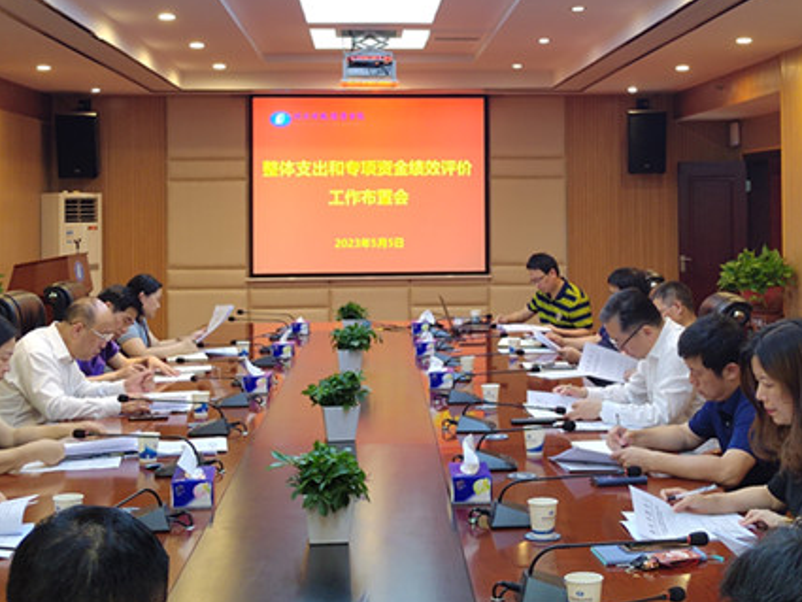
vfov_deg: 25.9
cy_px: 184
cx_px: 462
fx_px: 1298
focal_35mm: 56
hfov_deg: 34.3
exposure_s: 1/50
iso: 1825
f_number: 1.9
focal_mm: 5.52
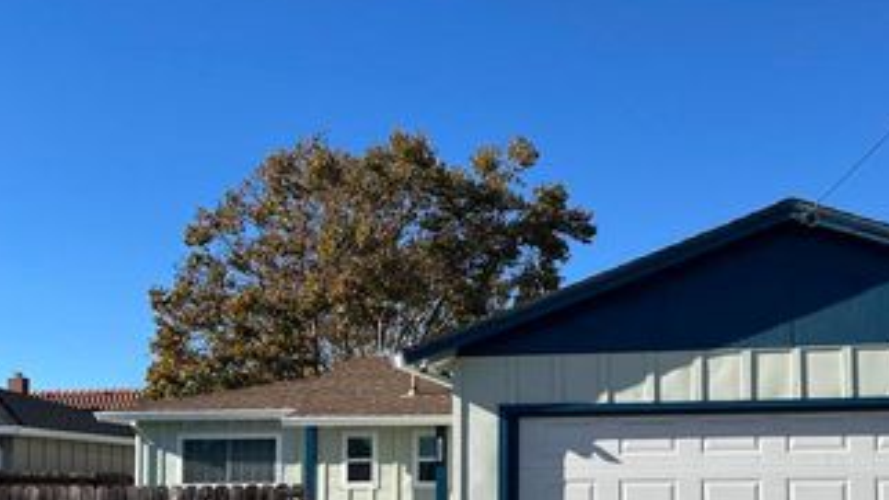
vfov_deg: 26.2
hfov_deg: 45.8
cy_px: 454
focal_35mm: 44
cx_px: 580
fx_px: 1037
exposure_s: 1/5076
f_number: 1.5
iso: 50
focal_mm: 5.7
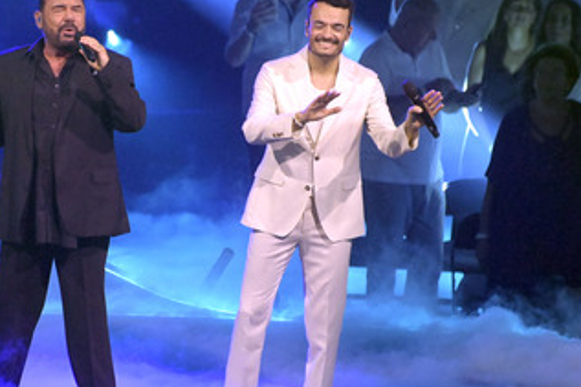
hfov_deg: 2.9
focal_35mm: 711
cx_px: 204
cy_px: 215
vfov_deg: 1.9
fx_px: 11468
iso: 16000
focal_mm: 500
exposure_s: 1/400
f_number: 5.6
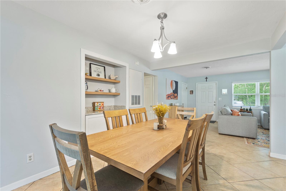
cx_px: 143
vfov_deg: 77.3
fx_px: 119
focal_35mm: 15
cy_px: 96
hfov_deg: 100.4
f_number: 4
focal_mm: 10
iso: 100
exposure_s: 1/1.25
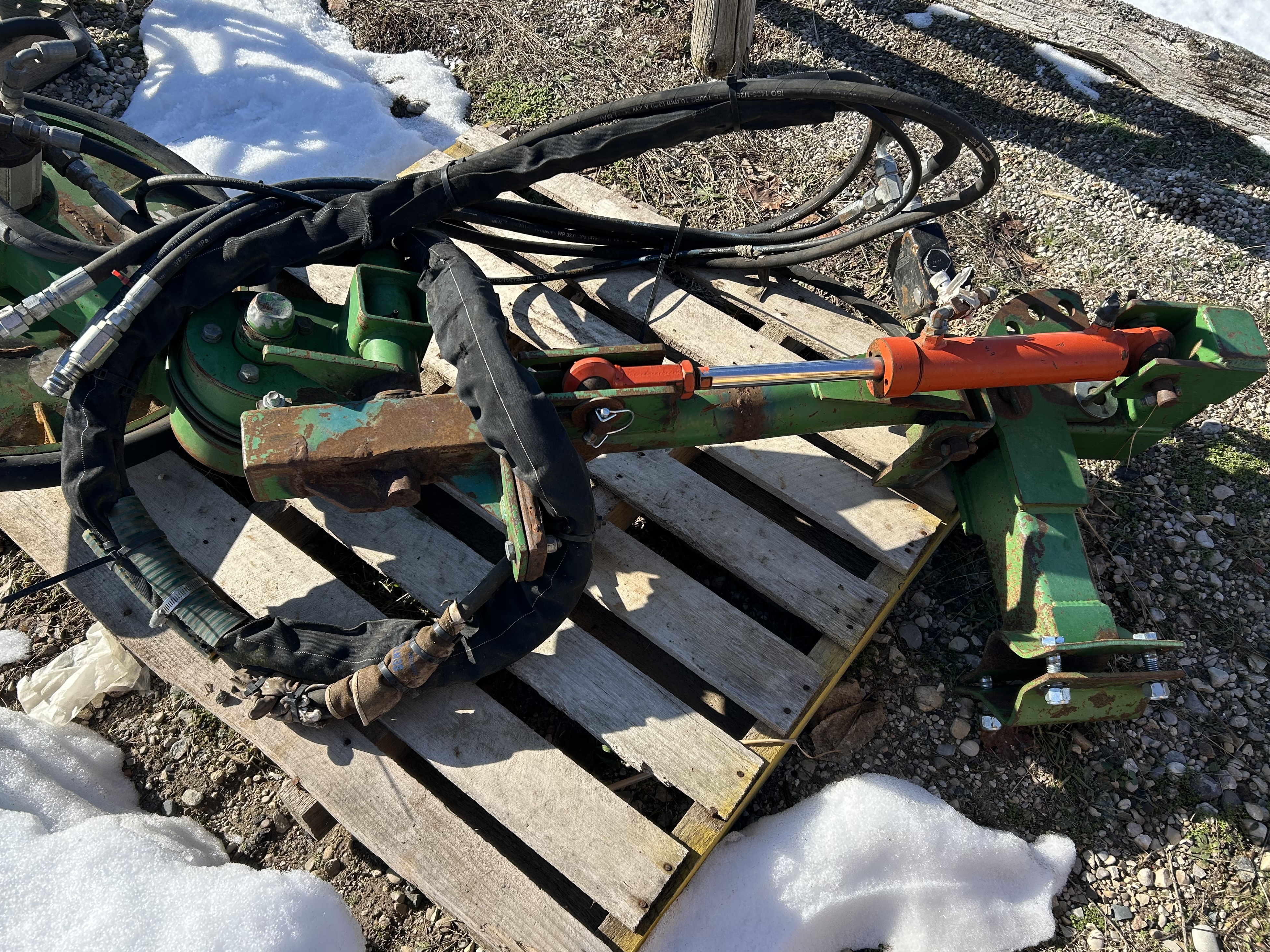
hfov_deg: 65.3
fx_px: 991
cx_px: 616
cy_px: 489
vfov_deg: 51.3
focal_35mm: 27
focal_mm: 5.7
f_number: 1.5
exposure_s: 1/1869
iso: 50
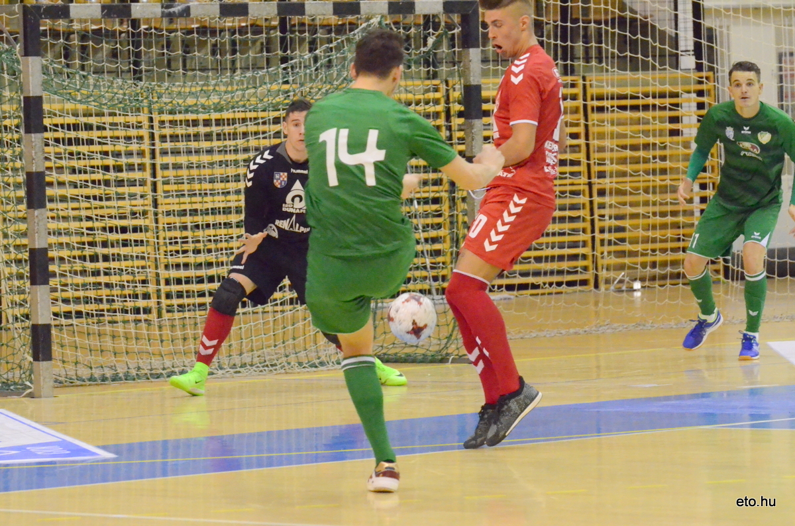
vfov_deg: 6.5
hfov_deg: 9.8
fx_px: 4628
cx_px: 398
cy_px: 263
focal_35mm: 210
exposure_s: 1/640
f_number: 6.3
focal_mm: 140
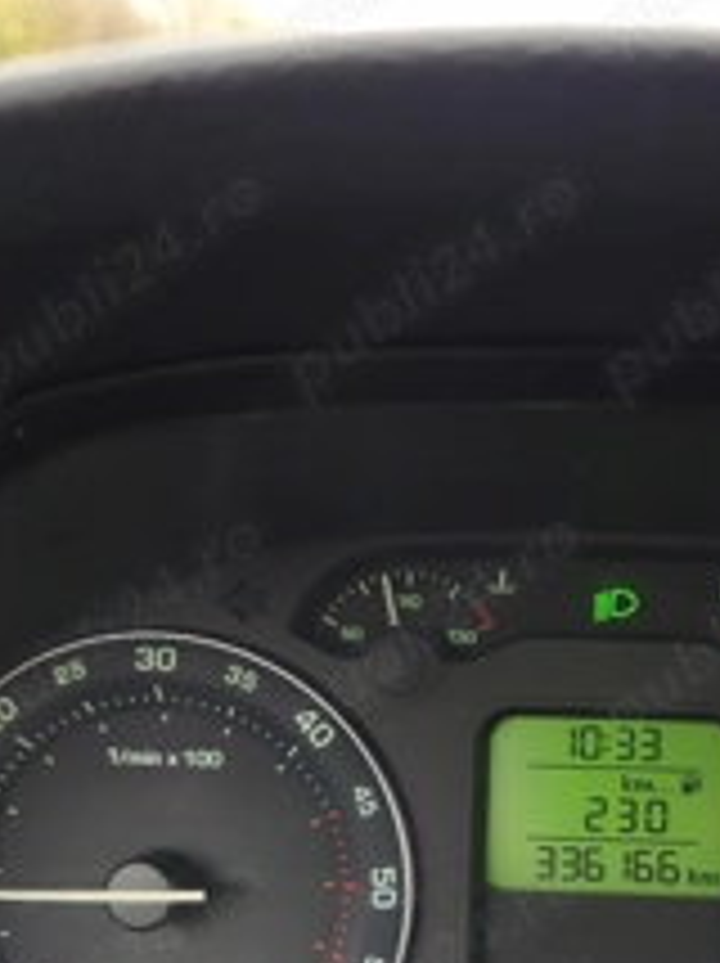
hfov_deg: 32.5
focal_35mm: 43
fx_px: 1195
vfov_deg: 42.8
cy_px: 702
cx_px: 590
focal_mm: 6.18
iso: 400
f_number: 1.65
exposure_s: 1/50
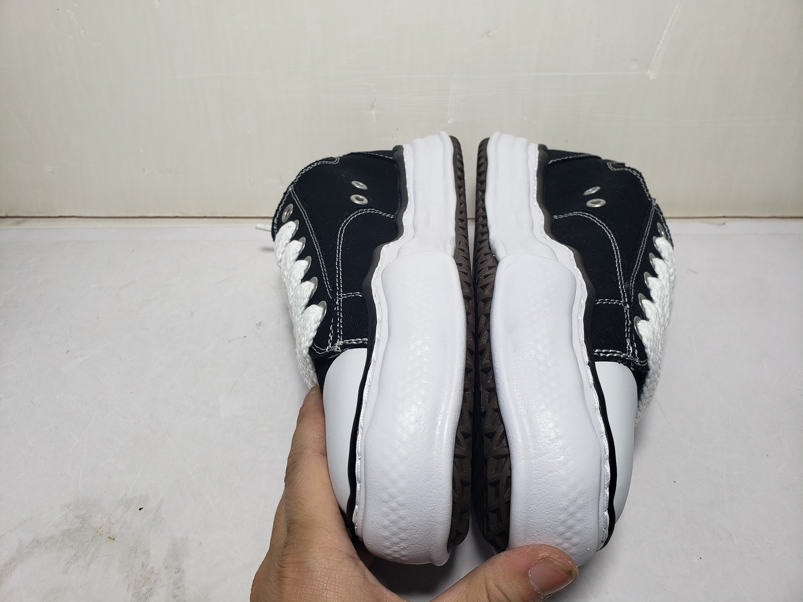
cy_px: 301
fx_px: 603
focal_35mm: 26
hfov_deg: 67.3
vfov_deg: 53.1
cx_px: 402
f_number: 2.4
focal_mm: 4.3
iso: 50
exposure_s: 1/276
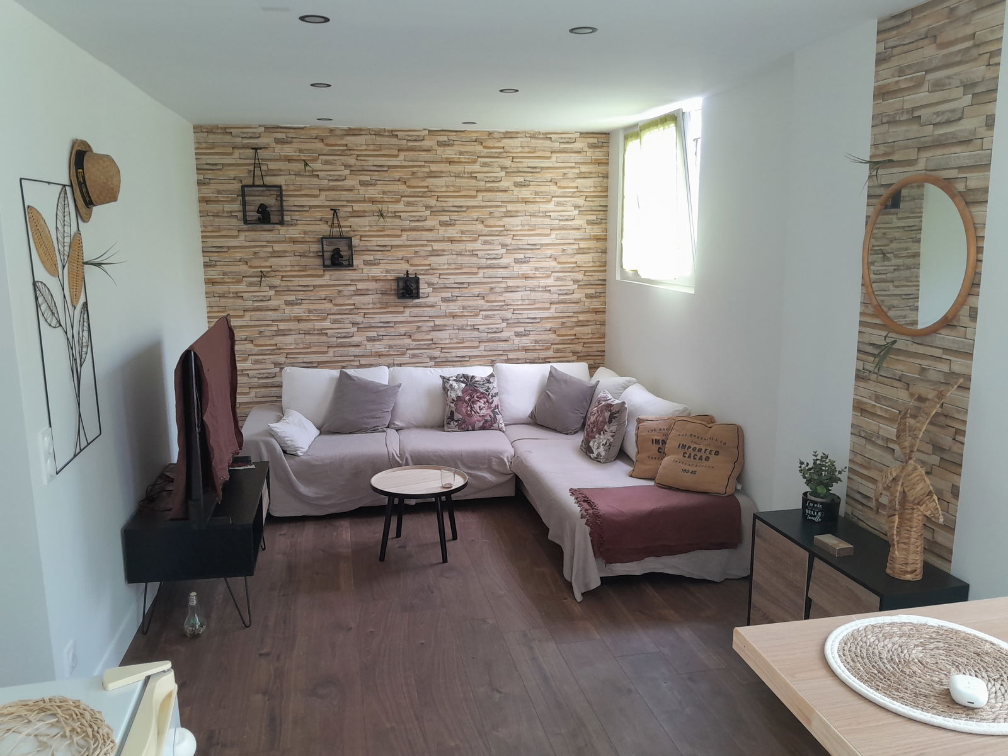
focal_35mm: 26
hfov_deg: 67.3
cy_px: 378
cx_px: 504
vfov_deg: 53.1
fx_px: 757
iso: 160
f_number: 1.8
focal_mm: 3.98
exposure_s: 1/50
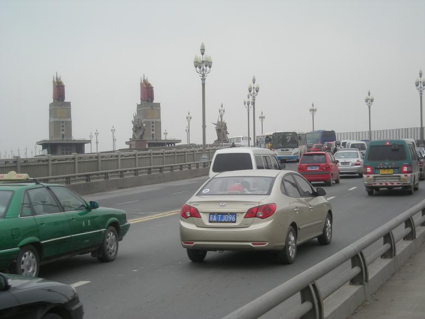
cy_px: 160
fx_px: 933
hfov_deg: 25.7
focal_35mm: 76
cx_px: 212
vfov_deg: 19.4
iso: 50
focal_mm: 12.3
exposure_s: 1/103
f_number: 3.9
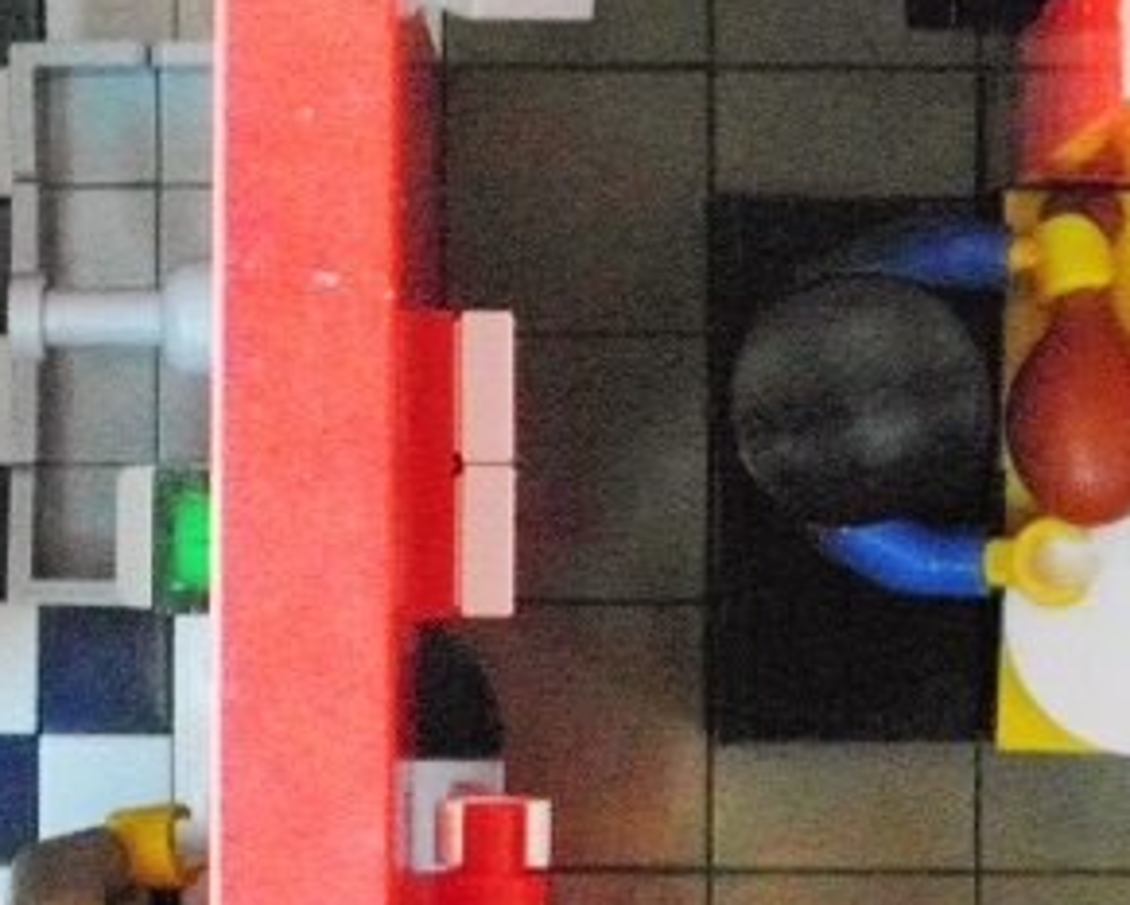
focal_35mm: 196
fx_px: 6557
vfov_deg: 7.9
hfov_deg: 9.8
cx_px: 447
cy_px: 402
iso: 800
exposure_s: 1/15
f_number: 4.2
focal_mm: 11.9
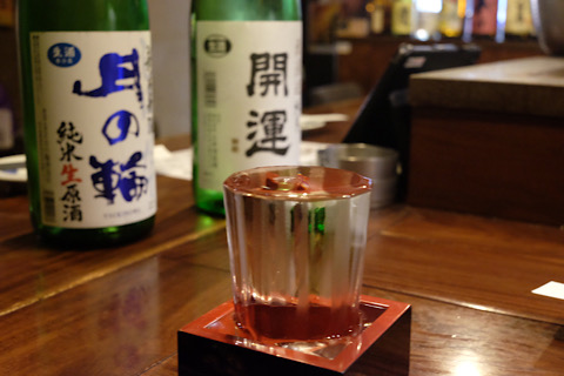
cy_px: 188
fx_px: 642
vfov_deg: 32.6
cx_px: 282
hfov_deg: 47.4
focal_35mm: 41
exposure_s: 1/8
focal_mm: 27
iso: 3200
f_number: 5.6
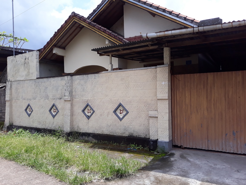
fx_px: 192
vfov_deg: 51.4
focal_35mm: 27
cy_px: 92
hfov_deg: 65.3
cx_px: 123
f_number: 1.7
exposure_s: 1/978
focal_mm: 3.71
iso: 40
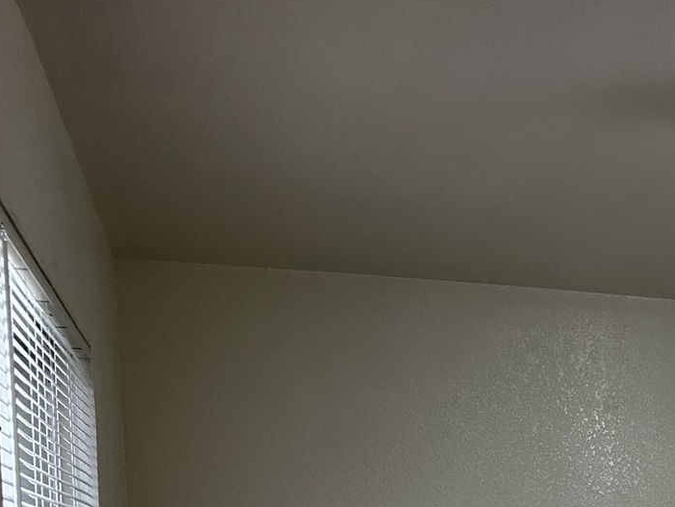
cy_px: 678
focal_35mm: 70
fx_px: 1365
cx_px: 810
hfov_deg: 25.0
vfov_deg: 19.3
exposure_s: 1/60
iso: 125
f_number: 1.78
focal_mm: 6.86
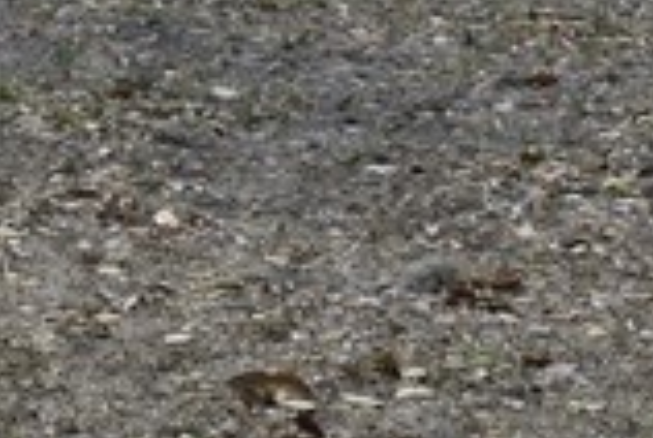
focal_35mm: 185
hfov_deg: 11.1
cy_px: -455
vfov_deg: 7.2
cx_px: 120
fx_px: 3362
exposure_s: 1/250
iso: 200
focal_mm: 18
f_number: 8
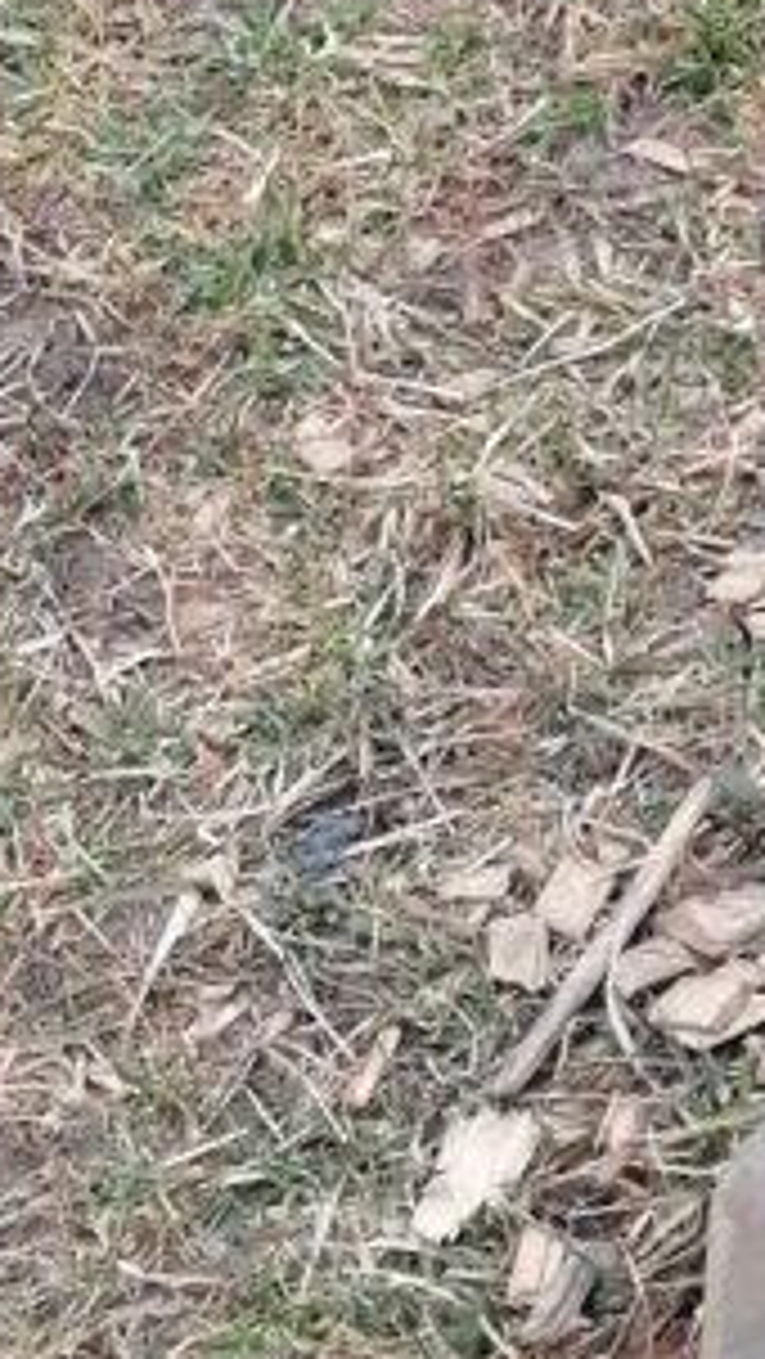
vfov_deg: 13.4
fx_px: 5622
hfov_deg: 7.4
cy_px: -284
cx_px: 1634
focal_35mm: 156
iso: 50
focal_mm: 4.75
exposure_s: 1/201
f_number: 1.8
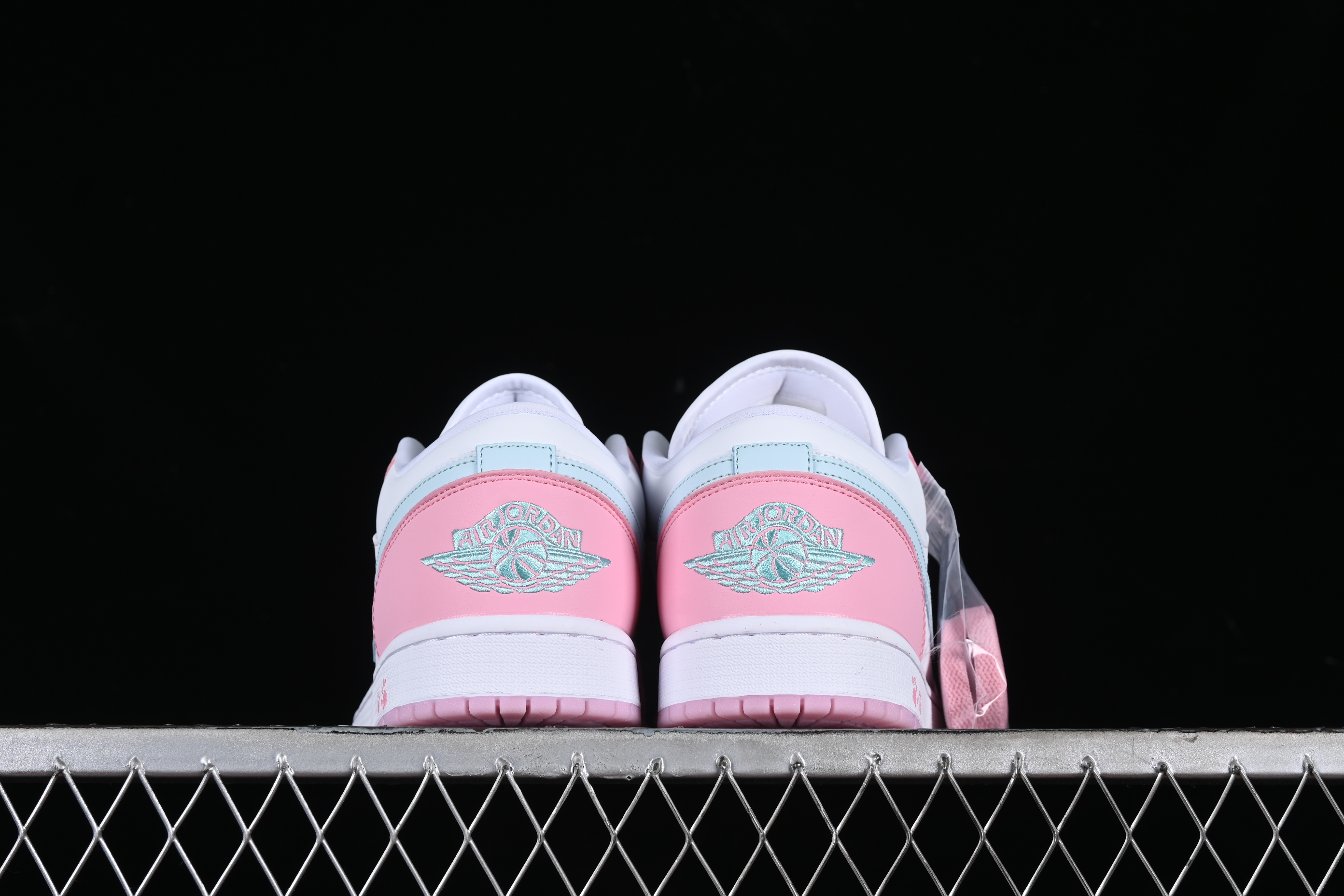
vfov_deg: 18.2
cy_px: 448
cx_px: 672
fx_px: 2800
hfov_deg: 27.0
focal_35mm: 75
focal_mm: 50
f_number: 8
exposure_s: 1/80
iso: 160
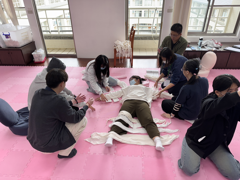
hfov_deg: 71.6
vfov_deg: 56.8
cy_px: 90
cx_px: 120
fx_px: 166
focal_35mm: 24
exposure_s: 1/178
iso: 64
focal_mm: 6.76
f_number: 1.78
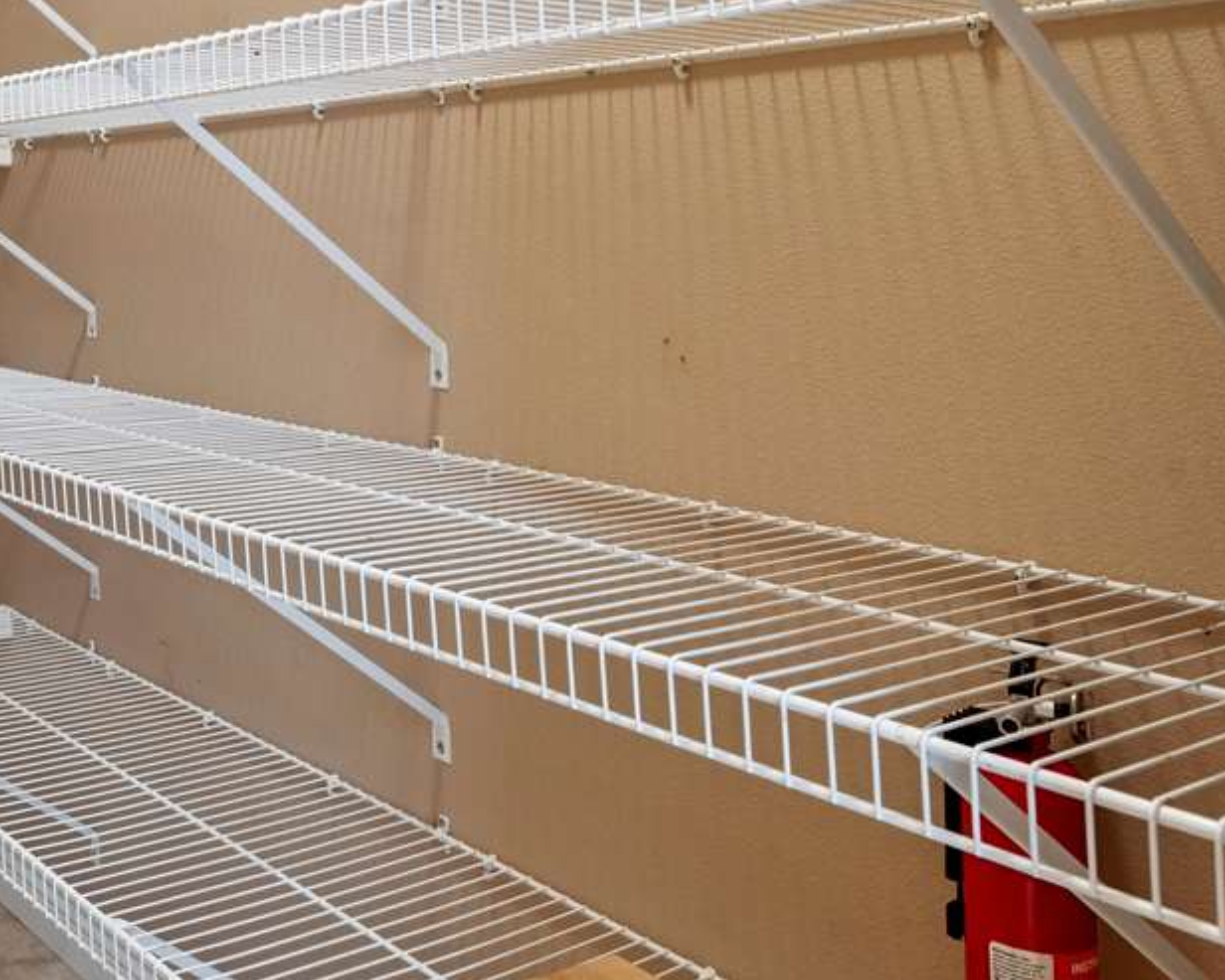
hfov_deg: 44.2
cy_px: 240
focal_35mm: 39
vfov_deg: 37.3
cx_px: 217
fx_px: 1414
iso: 800
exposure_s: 1/3.33
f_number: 9
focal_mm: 20
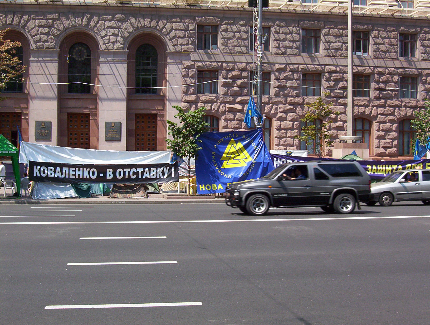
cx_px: 215
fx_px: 822
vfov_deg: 22.3
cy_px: 162
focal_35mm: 66
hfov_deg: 29.3
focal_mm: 8.74
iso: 100
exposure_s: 1/327
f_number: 6.16
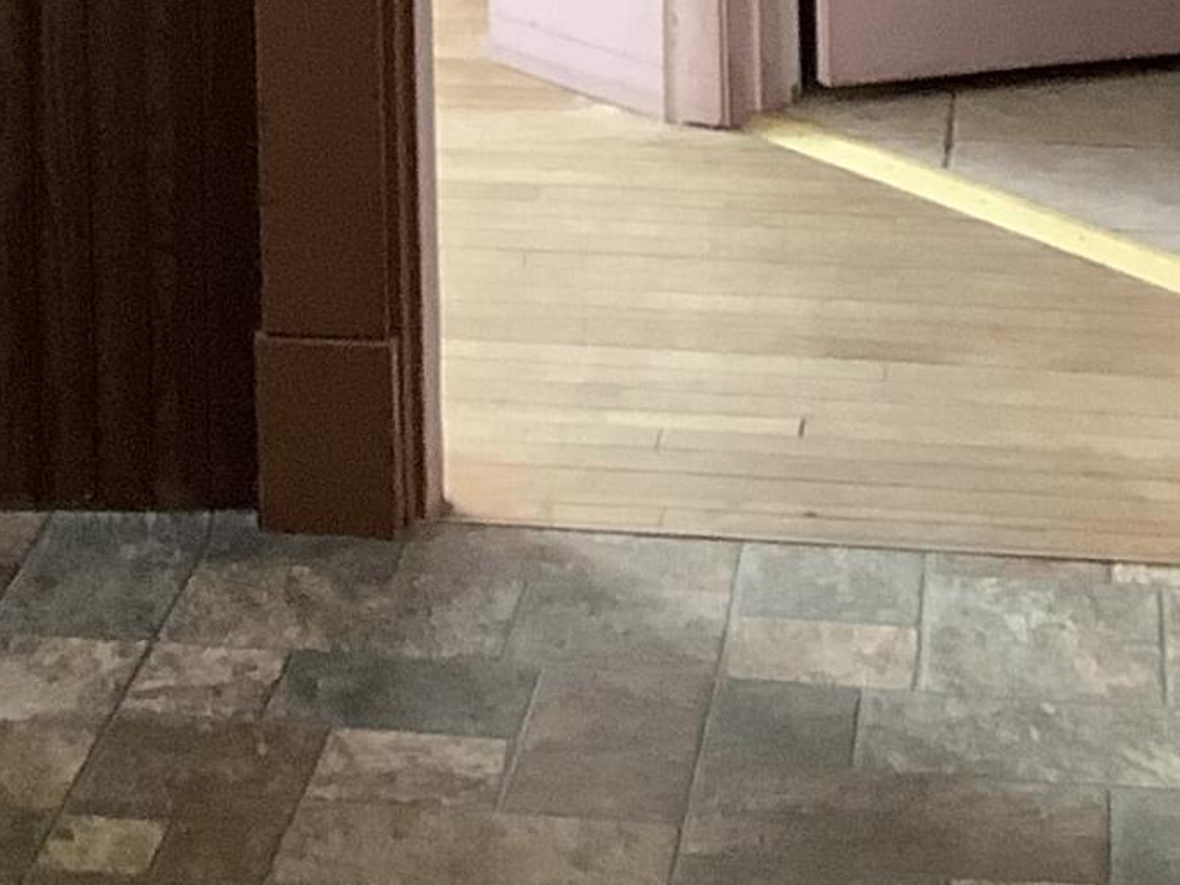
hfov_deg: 14.4
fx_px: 4636
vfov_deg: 10.1
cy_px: -911
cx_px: 112
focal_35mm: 136
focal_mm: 3.3
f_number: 2.4
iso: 80
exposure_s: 1/60
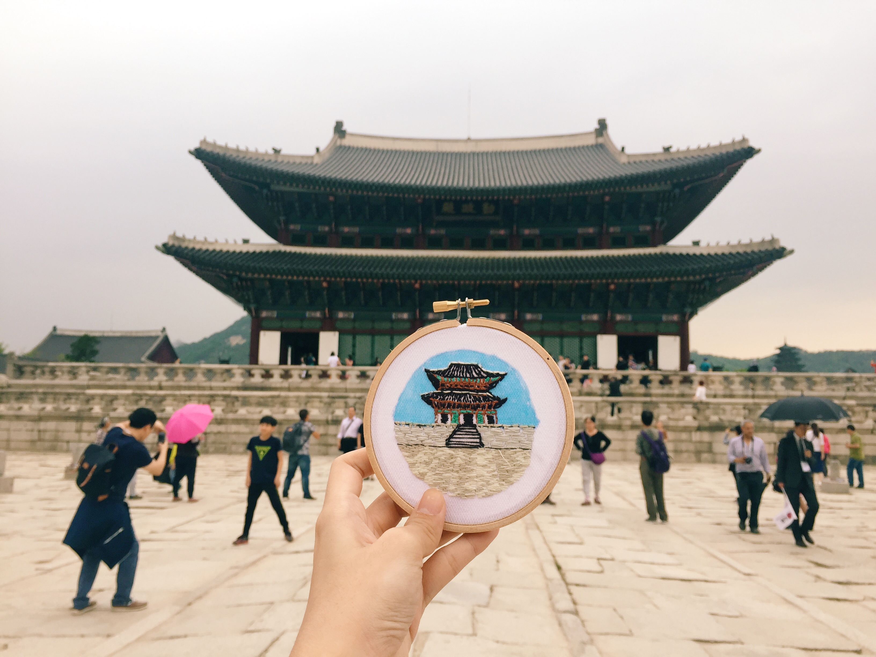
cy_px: 328
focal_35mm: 29
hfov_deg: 61.7
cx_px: 438
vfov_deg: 48.2
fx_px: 734
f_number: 2.2
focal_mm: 4.15
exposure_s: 1/172
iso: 32
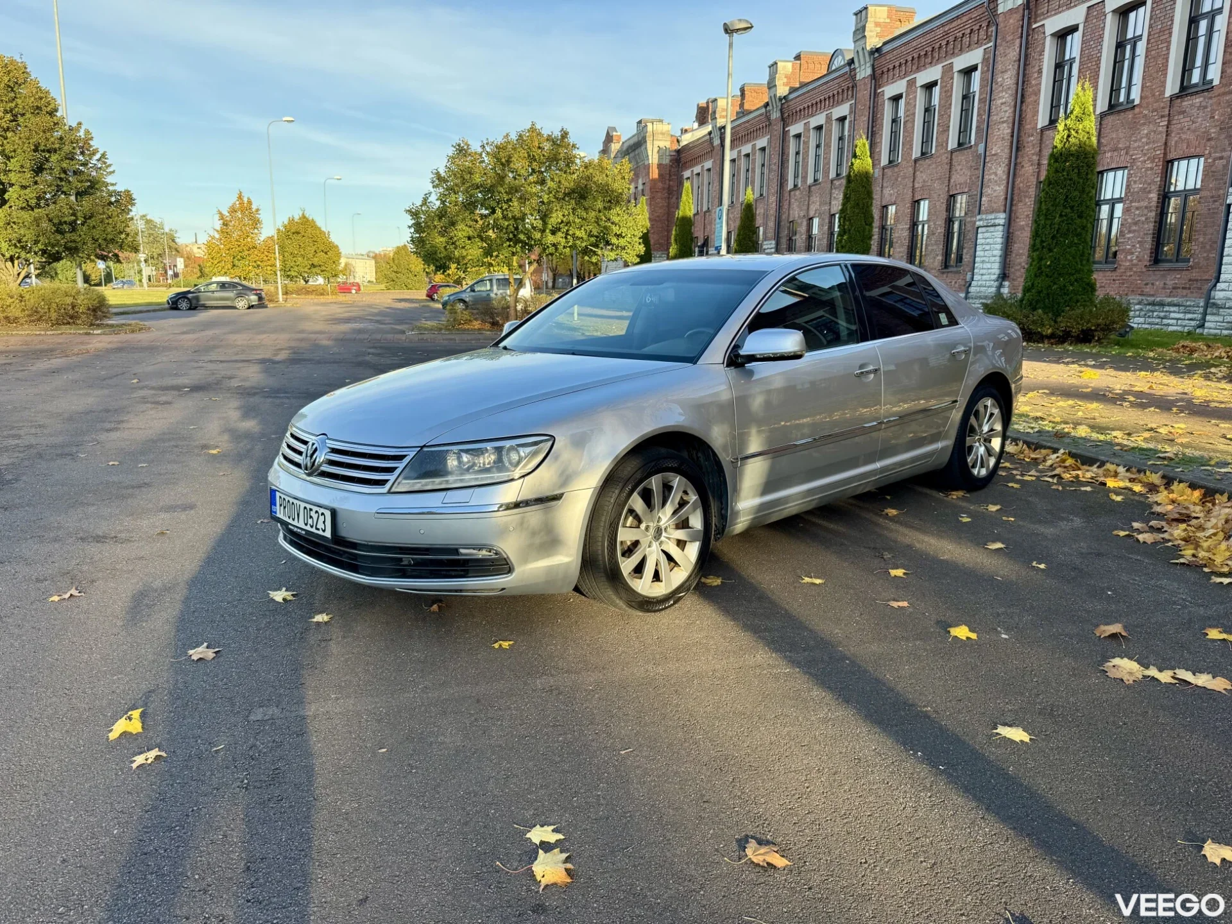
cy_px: 462
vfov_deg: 56.8
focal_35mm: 24
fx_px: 854
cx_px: 616
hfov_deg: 71.6
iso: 80
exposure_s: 1/782
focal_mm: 6.76
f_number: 1.78
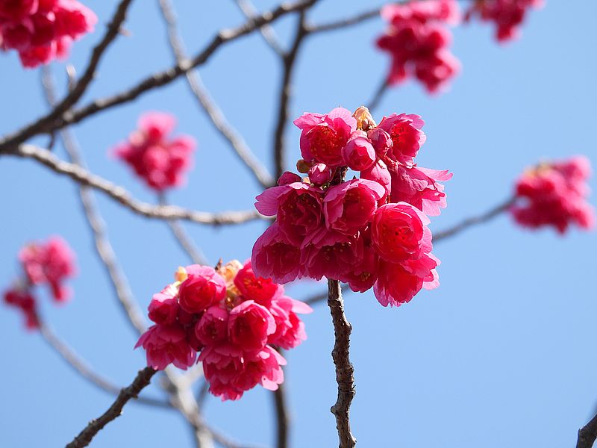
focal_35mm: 185
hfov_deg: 10.7
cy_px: 224
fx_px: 3191
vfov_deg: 8.0
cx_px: 298
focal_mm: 33
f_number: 4.5
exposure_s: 1/500
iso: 100
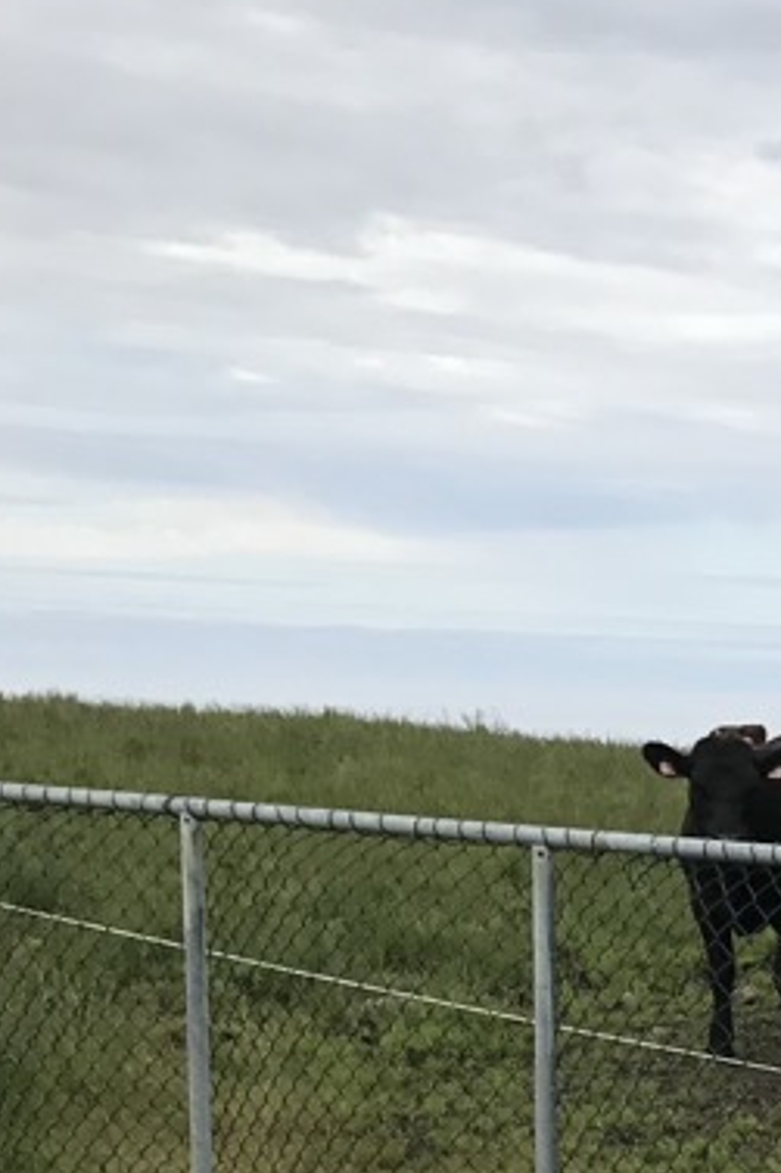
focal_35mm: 99
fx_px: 3224
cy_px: 1251
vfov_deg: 19.8
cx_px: 1848
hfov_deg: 11.5
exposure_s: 1/1953
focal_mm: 3.99
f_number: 1.8
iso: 20
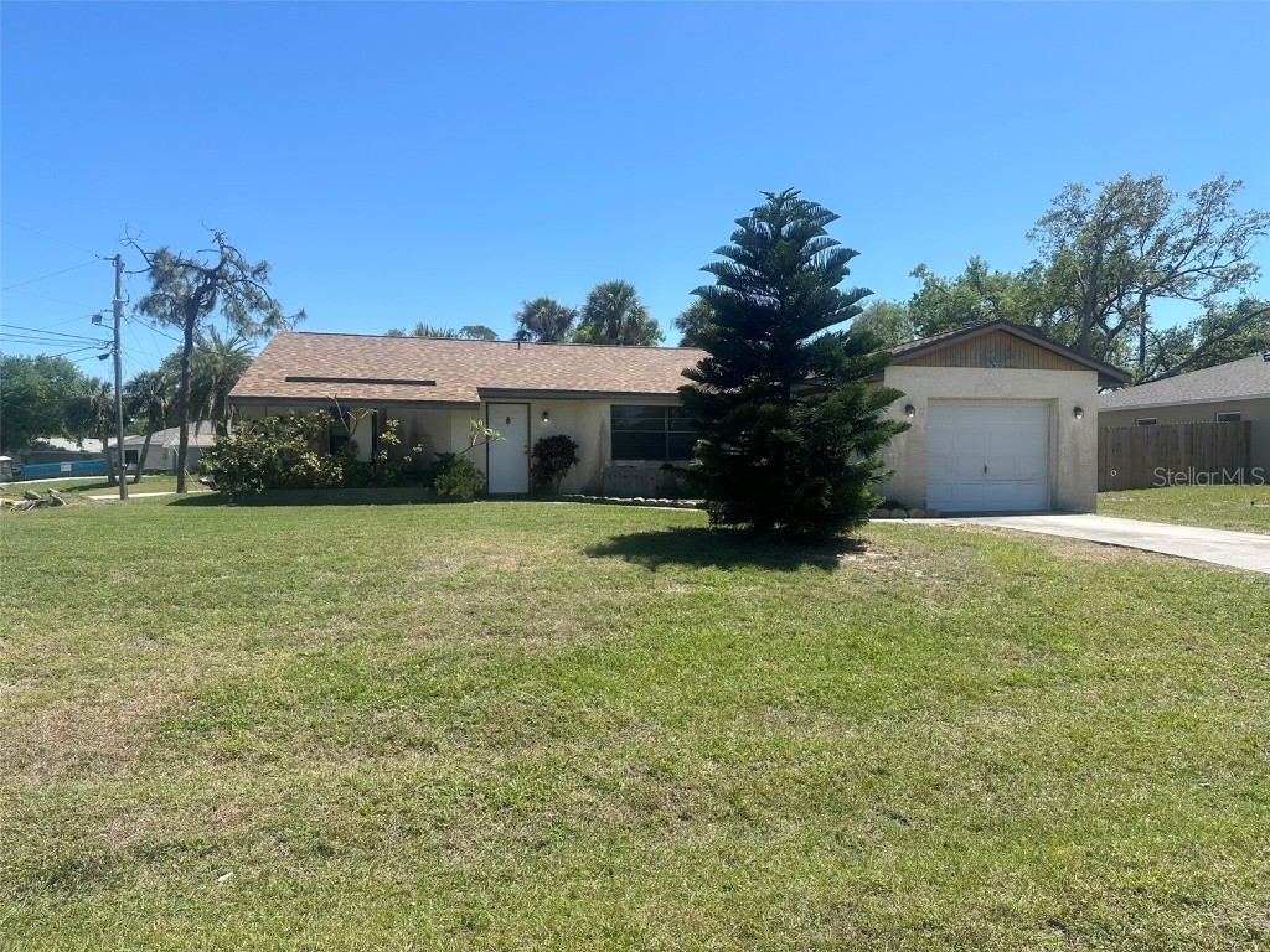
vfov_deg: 56.8
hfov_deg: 71.6
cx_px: 635
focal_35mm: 24
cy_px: 476
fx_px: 881
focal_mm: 6.86
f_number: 1.78
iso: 80
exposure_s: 1/4016
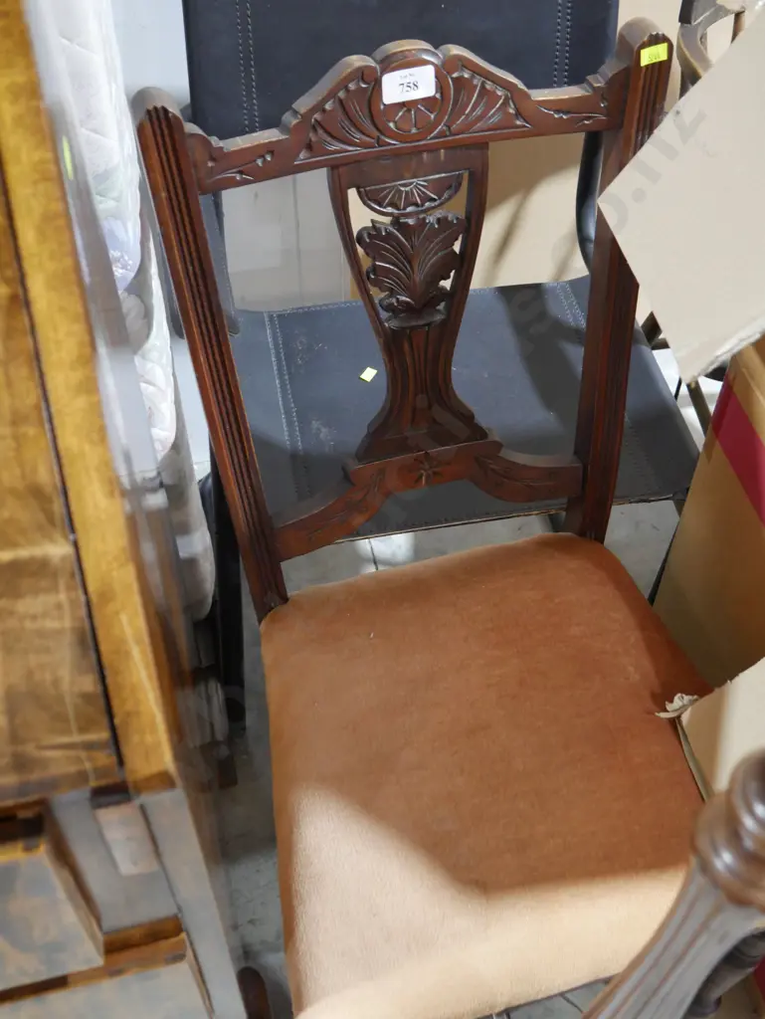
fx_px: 1119
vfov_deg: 49.0
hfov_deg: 37.8
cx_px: 382
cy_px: 510
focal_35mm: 38
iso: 2000
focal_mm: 19
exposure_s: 1/60
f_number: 4.1
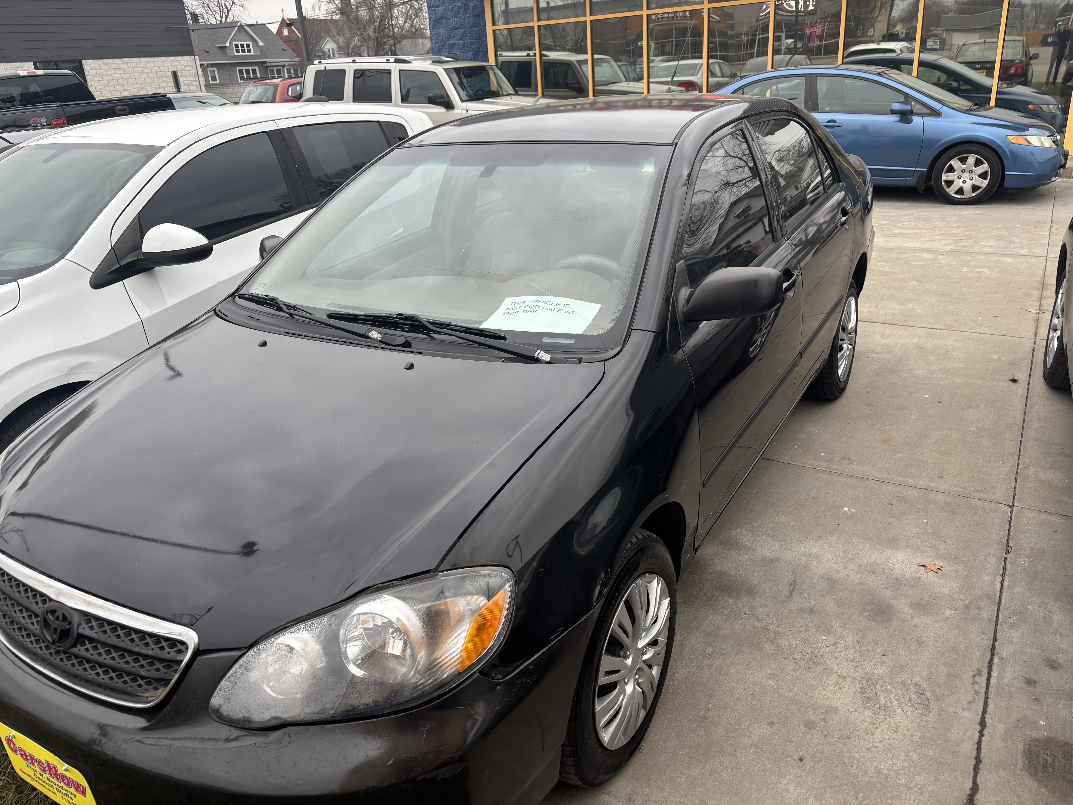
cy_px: 402
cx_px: 536
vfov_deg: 53.1
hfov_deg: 67.3
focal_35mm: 26
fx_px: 806
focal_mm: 5.96
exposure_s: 1/121
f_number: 1.6
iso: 40
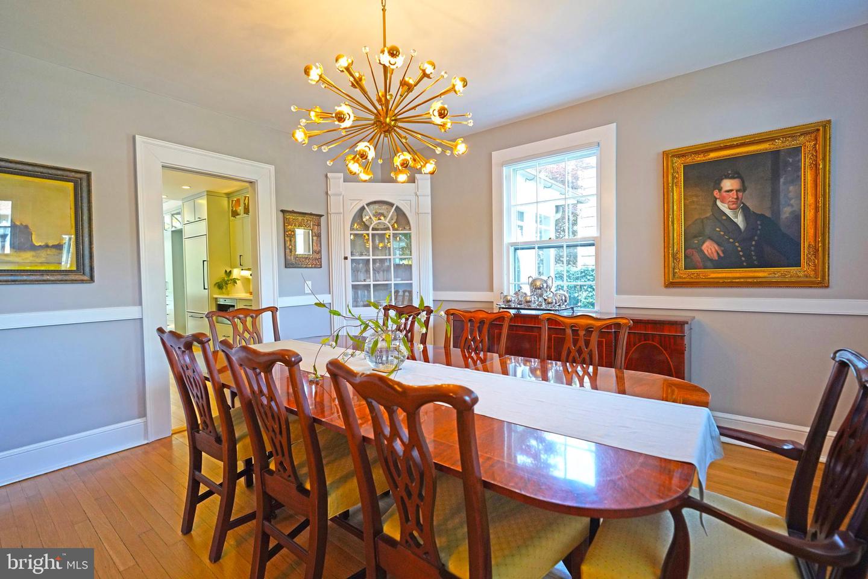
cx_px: 434
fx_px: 386
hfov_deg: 96.7
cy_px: 290
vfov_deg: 73.7
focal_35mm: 16
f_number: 4
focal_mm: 16
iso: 1000
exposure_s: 1/160
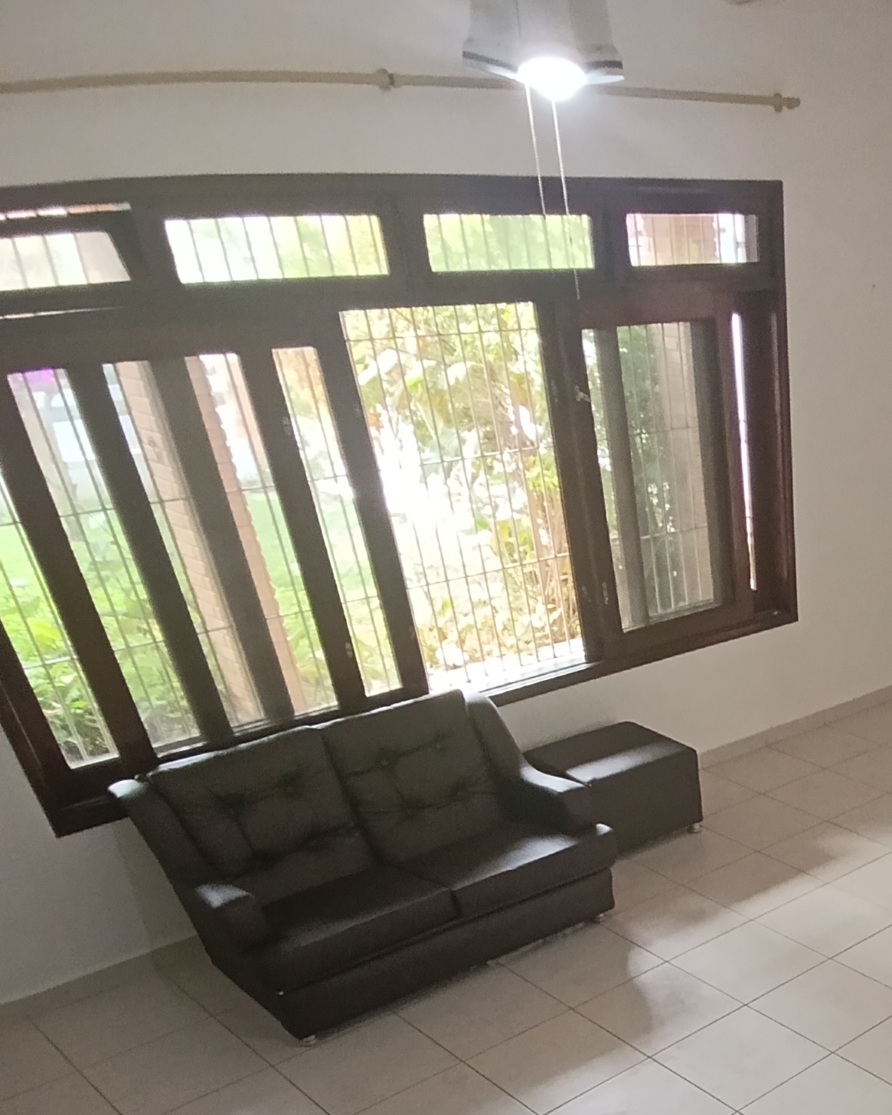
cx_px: 914
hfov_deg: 37.3
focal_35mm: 35
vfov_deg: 43.5
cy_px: 1137
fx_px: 1155
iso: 500
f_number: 2.2
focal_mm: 1.65
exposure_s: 1/60
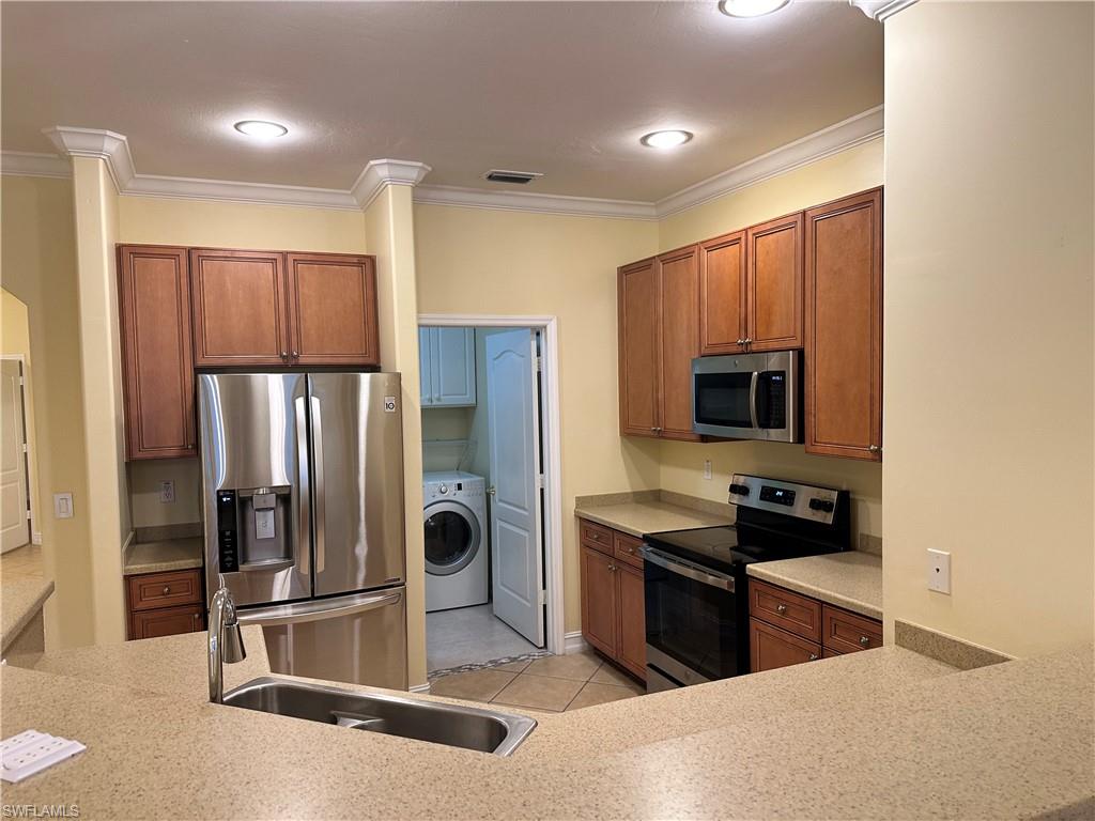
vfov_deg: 56.8
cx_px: 548
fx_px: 759
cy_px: 410
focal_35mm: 24
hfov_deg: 71.6
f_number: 1.78
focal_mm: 6.86
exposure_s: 1/60
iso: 125
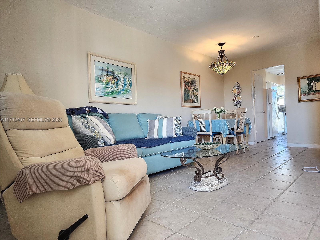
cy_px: 120
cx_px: 160
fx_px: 213
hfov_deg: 73.9
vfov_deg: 58.9
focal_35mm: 23
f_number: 1.8
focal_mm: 6.4
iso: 200
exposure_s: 1/120
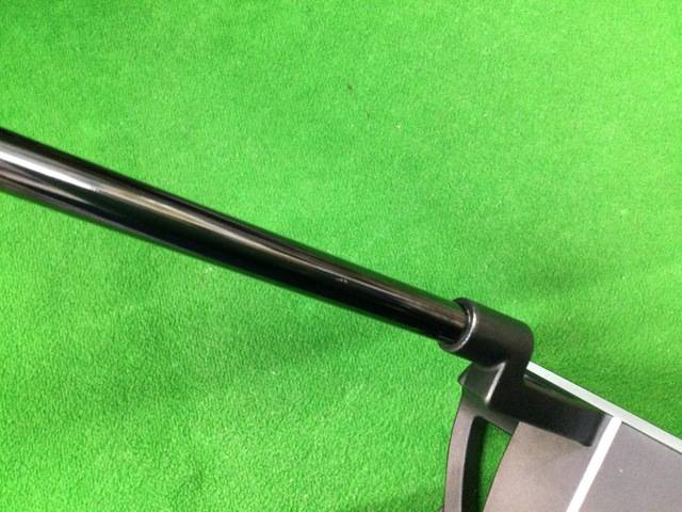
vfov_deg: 45.4
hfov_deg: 58.4
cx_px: 341
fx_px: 611
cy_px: 256
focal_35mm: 31
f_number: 2.4
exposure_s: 1/20
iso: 200
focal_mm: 3.3
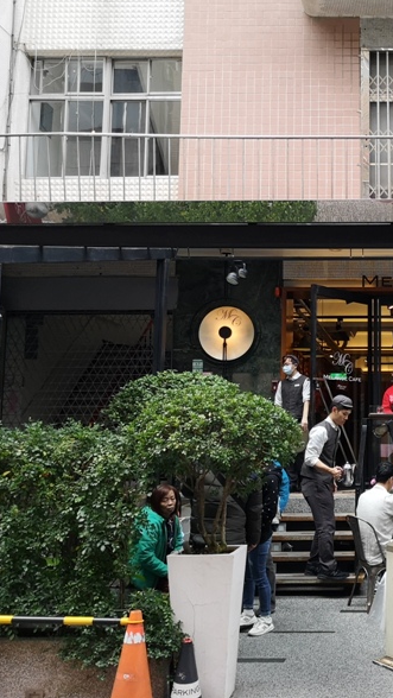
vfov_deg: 50.5
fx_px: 741
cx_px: 413
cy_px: 345
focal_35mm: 40
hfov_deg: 27.6
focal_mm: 3.95
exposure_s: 1/900
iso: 320
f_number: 1.8
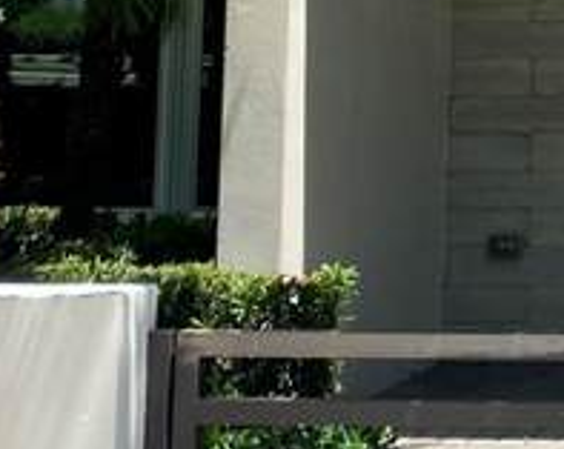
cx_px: 936
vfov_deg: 8.9
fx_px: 2750
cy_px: -366
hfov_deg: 11.1
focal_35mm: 165
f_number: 1.8
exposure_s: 1/1082
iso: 32
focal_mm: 4.25
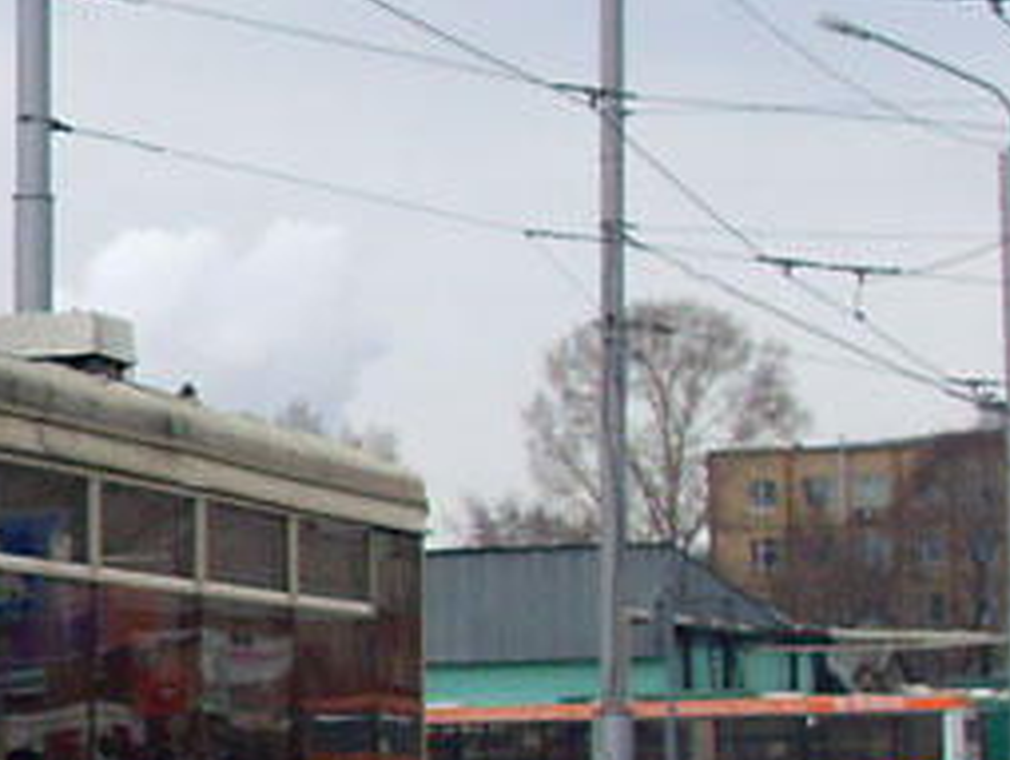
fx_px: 4936
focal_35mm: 169
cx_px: -783
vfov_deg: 8.8
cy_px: 466
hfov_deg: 11.0
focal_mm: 7.1
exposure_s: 1/250
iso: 80
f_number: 7.7
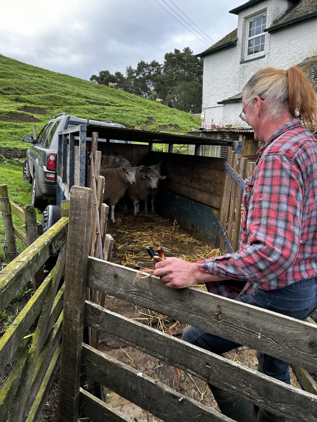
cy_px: 211
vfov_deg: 67.3
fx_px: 317
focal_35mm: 26
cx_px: 158
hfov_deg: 53.1
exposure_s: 1/247
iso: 40
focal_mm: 5.7
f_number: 1.5
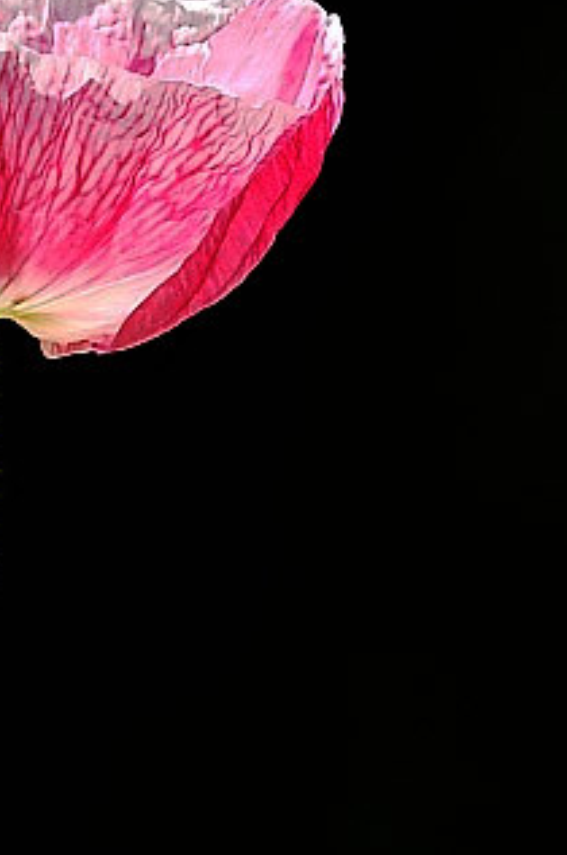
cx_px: 132
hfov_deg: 1.2
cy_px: -243
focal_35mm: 1143
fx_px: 27120
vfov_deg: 1.8
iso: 100
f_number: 3.5
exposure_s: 1/1600
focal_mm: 200
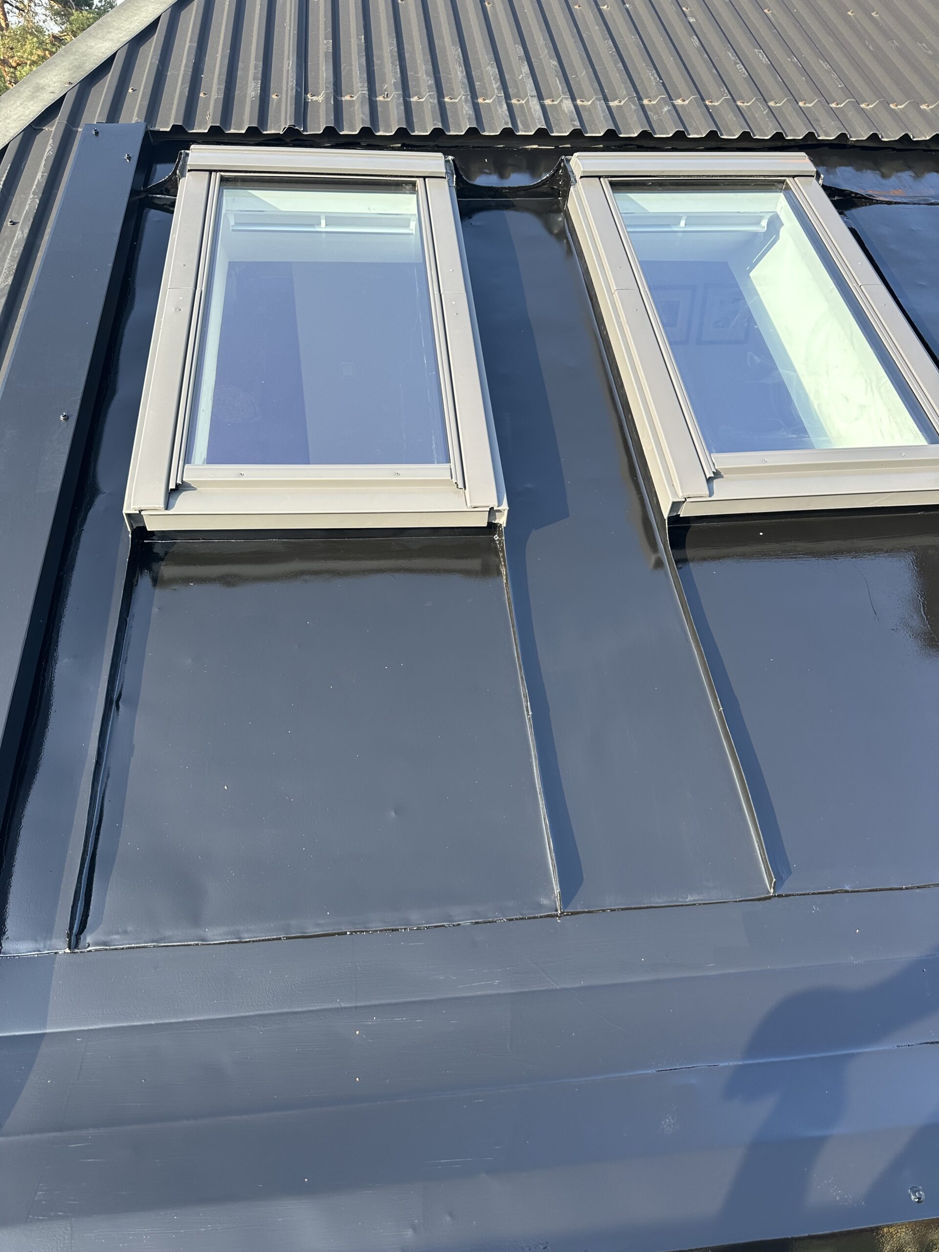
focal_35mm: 24
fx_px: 868
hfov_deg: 56.8
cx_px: 470
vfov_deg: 71.6
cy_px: 626
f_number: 1.78
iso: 80
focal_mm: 6.86
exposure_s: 1/475
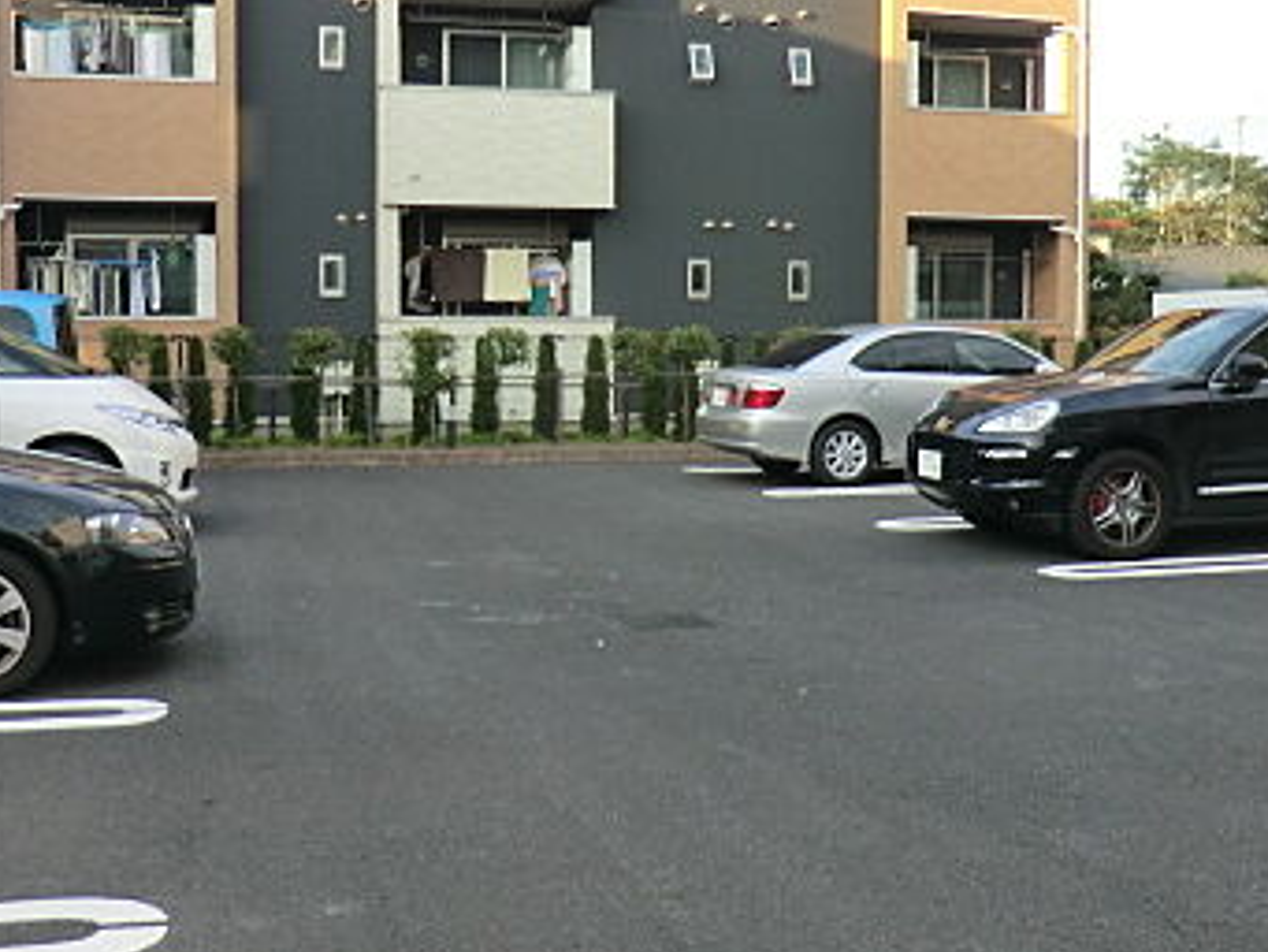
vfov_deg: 32.2
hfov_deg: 42.1
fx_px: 1649
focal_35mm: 45
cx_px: 628
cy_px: 443
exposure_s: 1/125
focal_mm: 4.3
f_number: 3.2
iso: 80
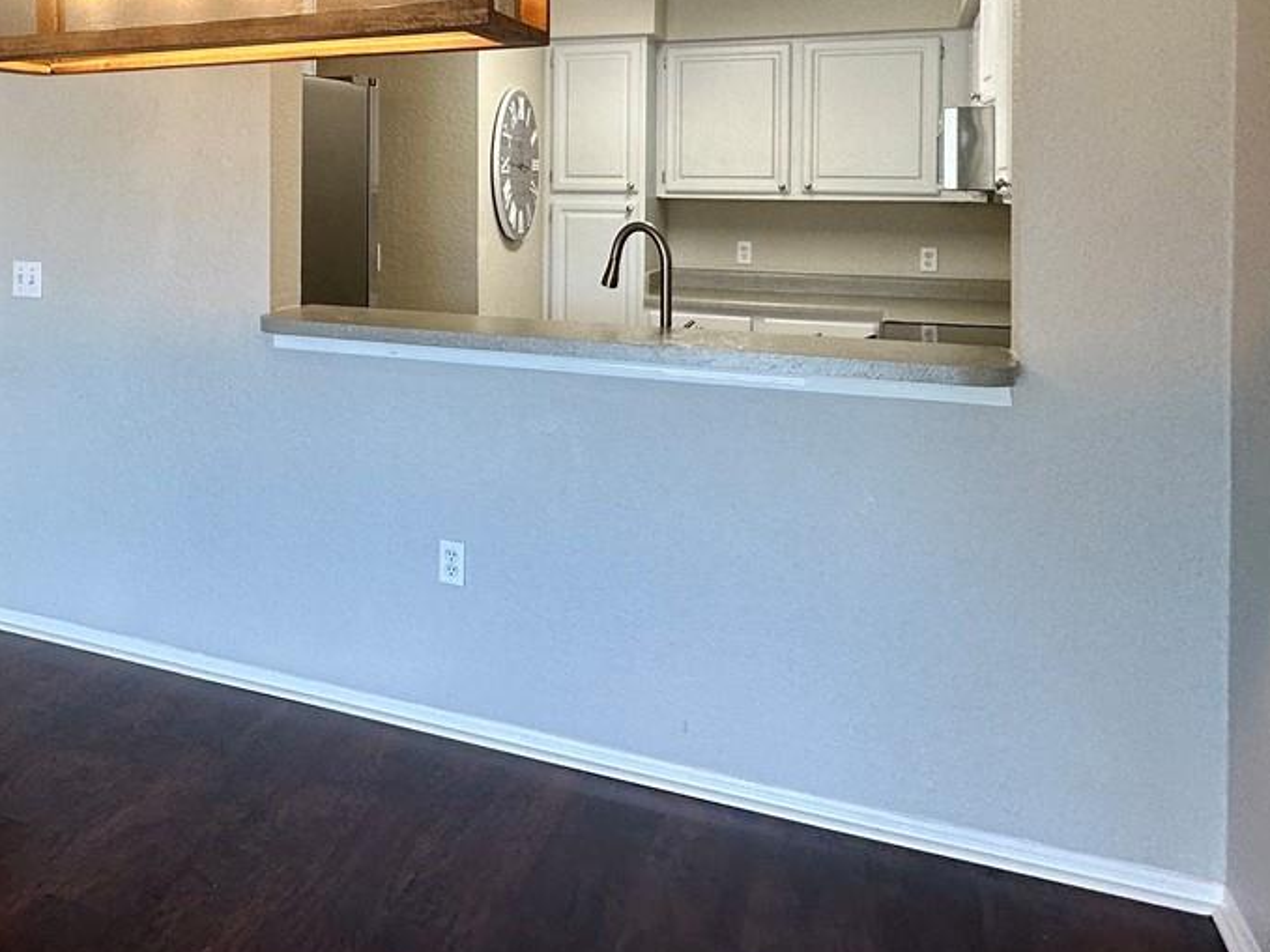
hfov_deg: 52.1
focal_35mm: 33
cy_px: 181
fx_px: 1210
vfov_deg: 41.0
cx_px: 266
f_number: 2.2
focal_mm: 2.22
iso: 125
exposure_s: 1/120
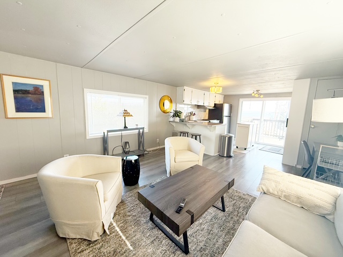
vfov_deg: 85.7
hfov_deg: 102.1
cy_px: 128
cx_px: 172
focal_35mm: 14
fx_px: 139
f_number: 2.2
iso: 125
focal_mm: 2.22
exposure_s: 1/120
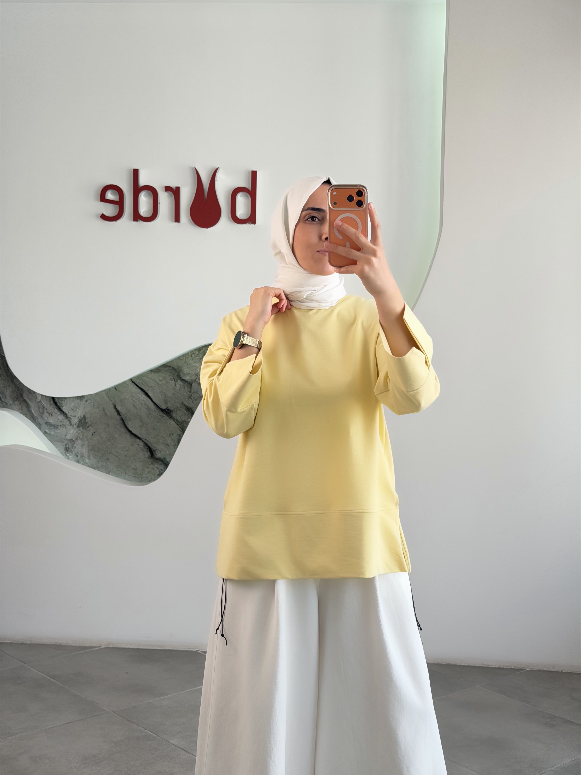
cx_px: 290
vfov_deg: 39.7
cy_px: 388
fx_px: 1074
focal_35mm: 48
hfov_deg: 30.3
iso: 64
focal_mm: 6.76
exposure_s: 1/254
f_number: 1.78
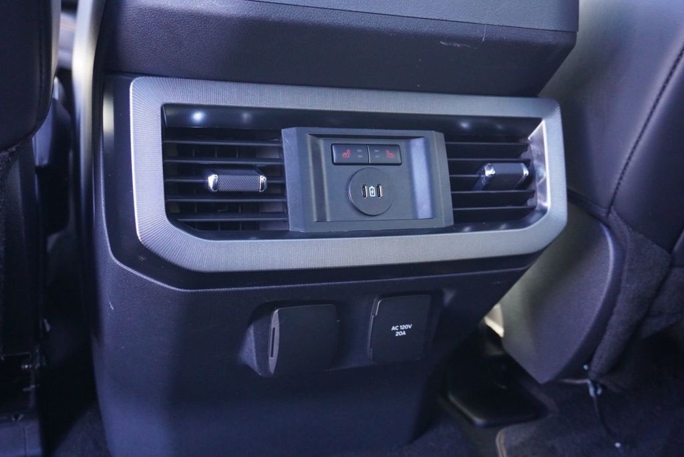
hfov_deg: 55.1
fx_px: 656
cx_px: 342
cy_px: 228
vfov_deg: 38.4
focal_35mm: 34
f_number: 4
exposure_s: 1/160
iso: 3200
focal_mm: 23
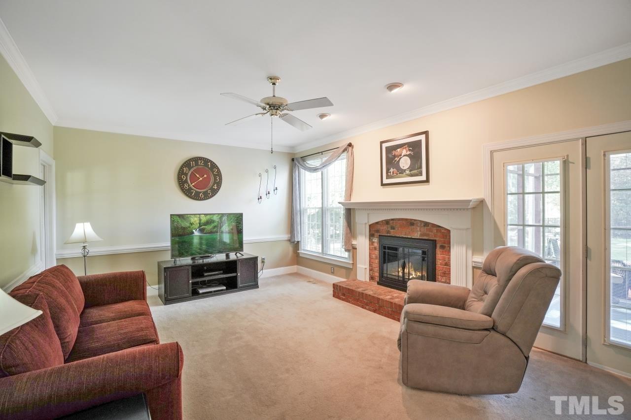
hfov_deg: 96.7
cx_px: 316
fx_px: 280
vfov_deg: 73.7
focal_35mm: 16
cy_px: 210
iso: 640
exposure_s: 1/13
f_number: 7.1
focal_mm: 16
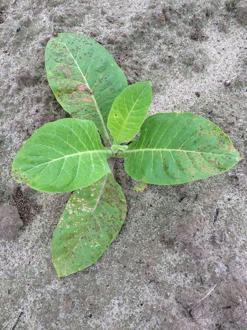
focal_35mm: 29
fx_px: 276
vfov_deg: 61.7
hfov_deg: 48.2
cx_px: 124
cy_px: 165
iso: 32
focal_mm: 4.15
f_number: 2.2
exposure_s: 1/137
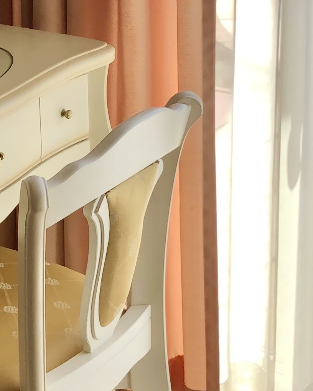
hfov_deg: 14.0
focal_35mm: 108
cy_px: 73
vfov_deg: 17.6
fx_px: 1251
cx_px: -1
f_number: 1.8
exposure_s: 1/120
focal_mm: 4
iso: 25
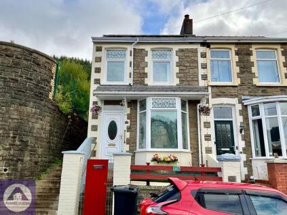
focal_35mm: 29
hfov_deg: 61.7
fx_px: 240
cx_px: 144
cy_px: 108
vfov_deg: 48.2
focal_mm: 3
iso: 16
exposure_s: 1/1098
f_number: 1.8
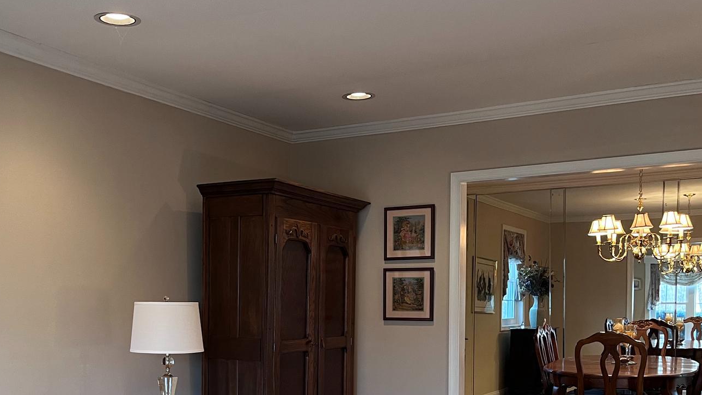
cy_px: 369
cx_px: 279
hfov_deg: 45.2
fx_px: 838
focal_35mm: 45
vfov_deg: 25.5
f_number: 1.6
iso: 100
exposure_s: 1/60
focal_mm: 5.1
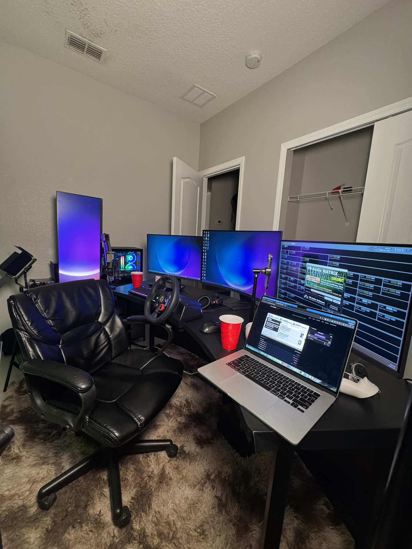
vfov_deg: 102.1
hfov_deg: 85.7
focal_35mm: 14
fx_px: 222
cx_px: 206
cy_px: 274
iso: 800
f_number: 2.2
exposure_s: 1/60
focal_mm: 2.22
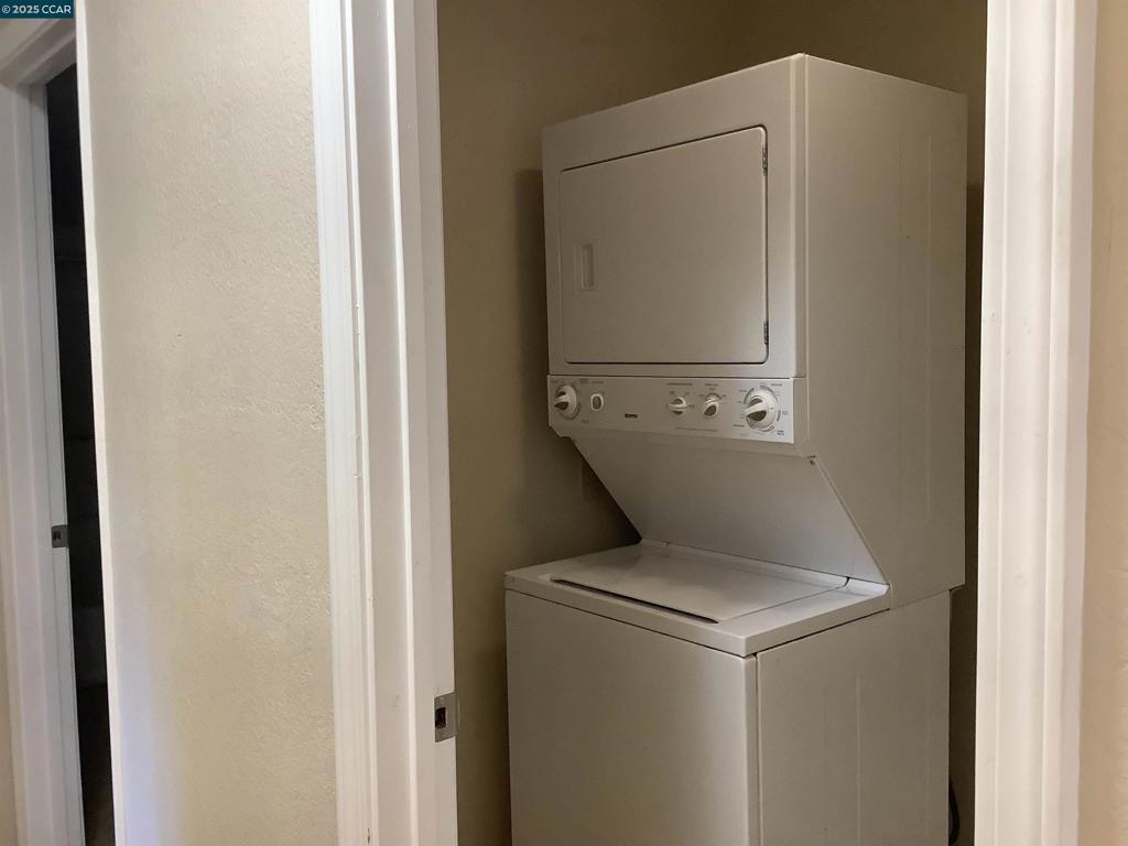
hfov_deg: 58.4
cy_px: 423
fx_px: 1010
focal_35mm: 31
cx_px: 564
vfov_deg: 45.4
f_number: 2.4
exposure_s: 1/50
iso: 250
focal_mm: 3.3
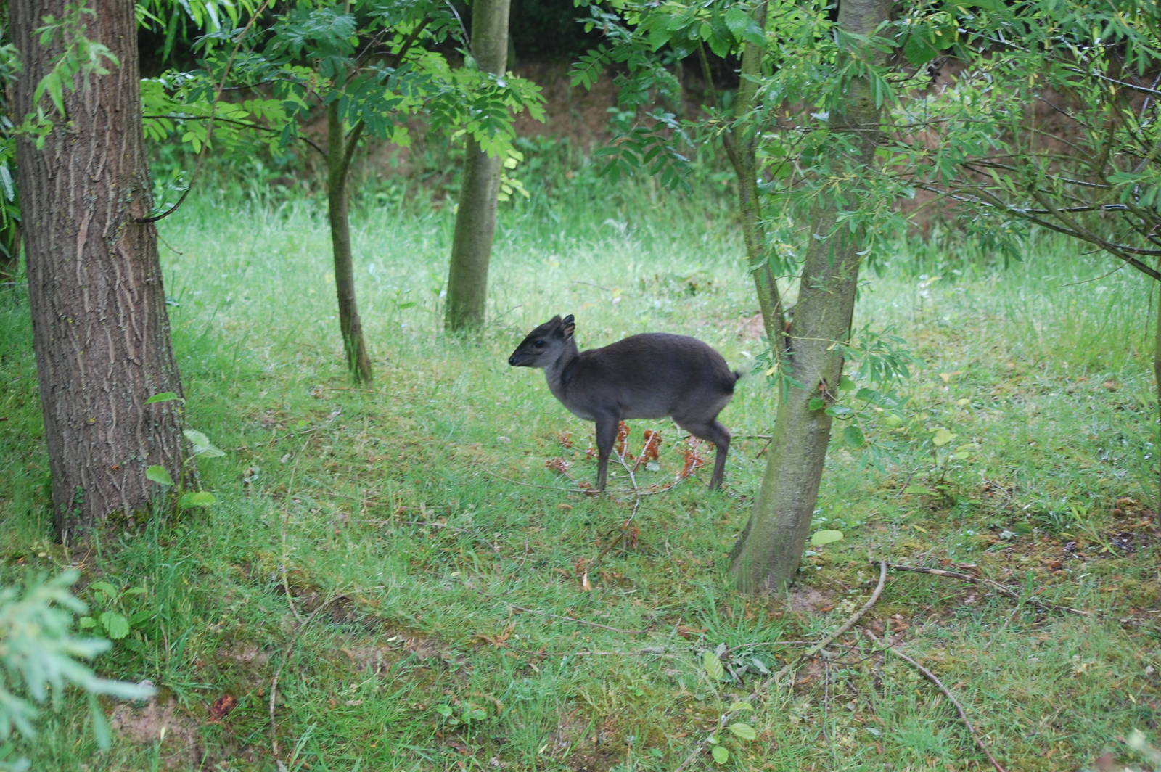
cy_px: 386
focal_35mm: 82
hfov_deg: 24.6
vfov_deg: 16.5
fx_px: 2658
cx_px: 580
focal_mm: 55
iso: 400
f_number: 4
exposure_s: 1/50
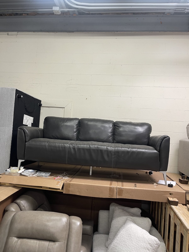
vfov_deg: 69.4
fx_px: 182
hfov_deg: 54.9
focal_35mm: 25
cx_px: 94
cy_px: 126
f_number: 1.6
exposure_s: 1/60
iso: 80
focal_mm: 5.1
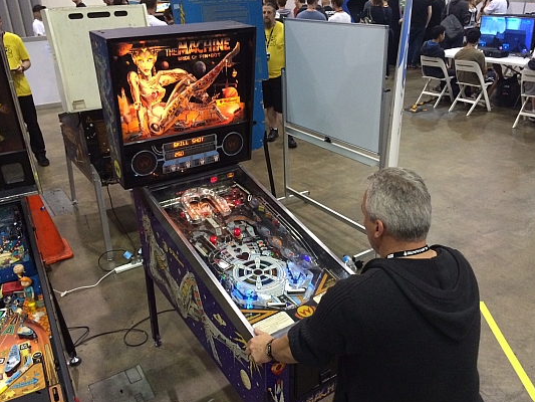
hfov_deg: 58.3
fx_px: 479
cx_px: 284
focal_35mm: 31
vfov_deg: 45.5
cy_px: 205
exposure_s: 1/33
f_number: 2.2
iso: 320
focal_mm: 4.15
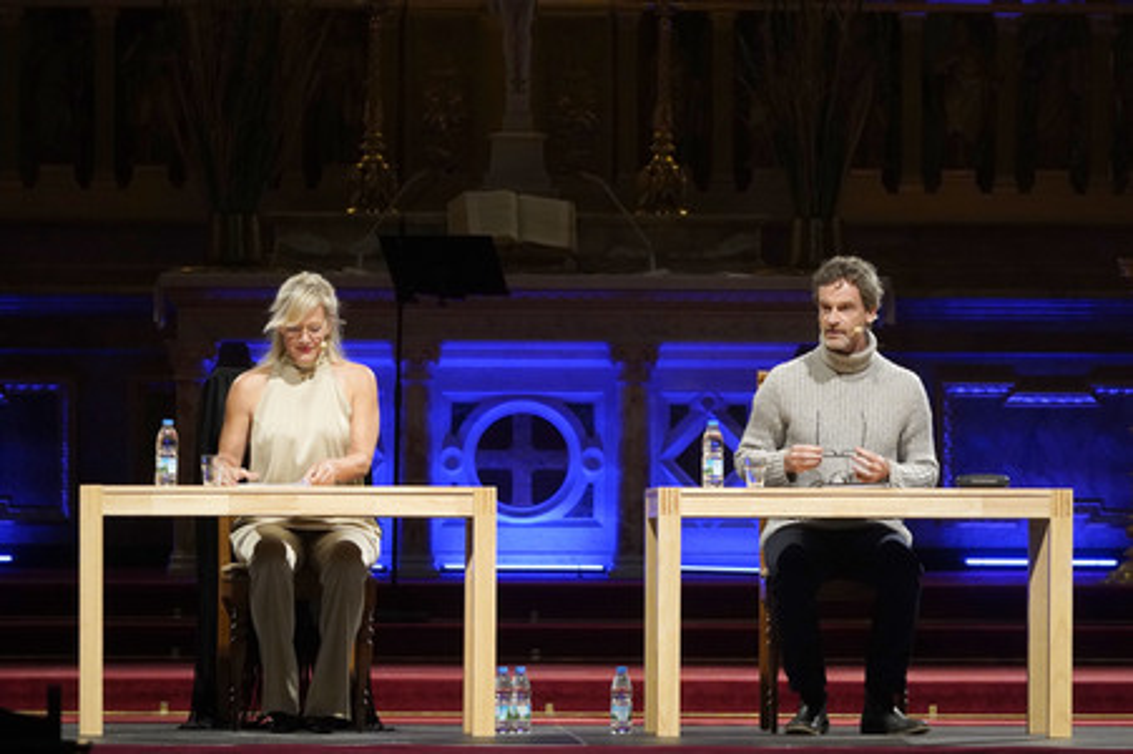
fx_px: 8806
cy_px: 377
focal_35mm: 280
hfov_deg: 7.4
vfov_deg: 4.9
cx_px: 566
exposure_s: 1/200
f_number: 5.6
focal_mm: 280
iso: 6400
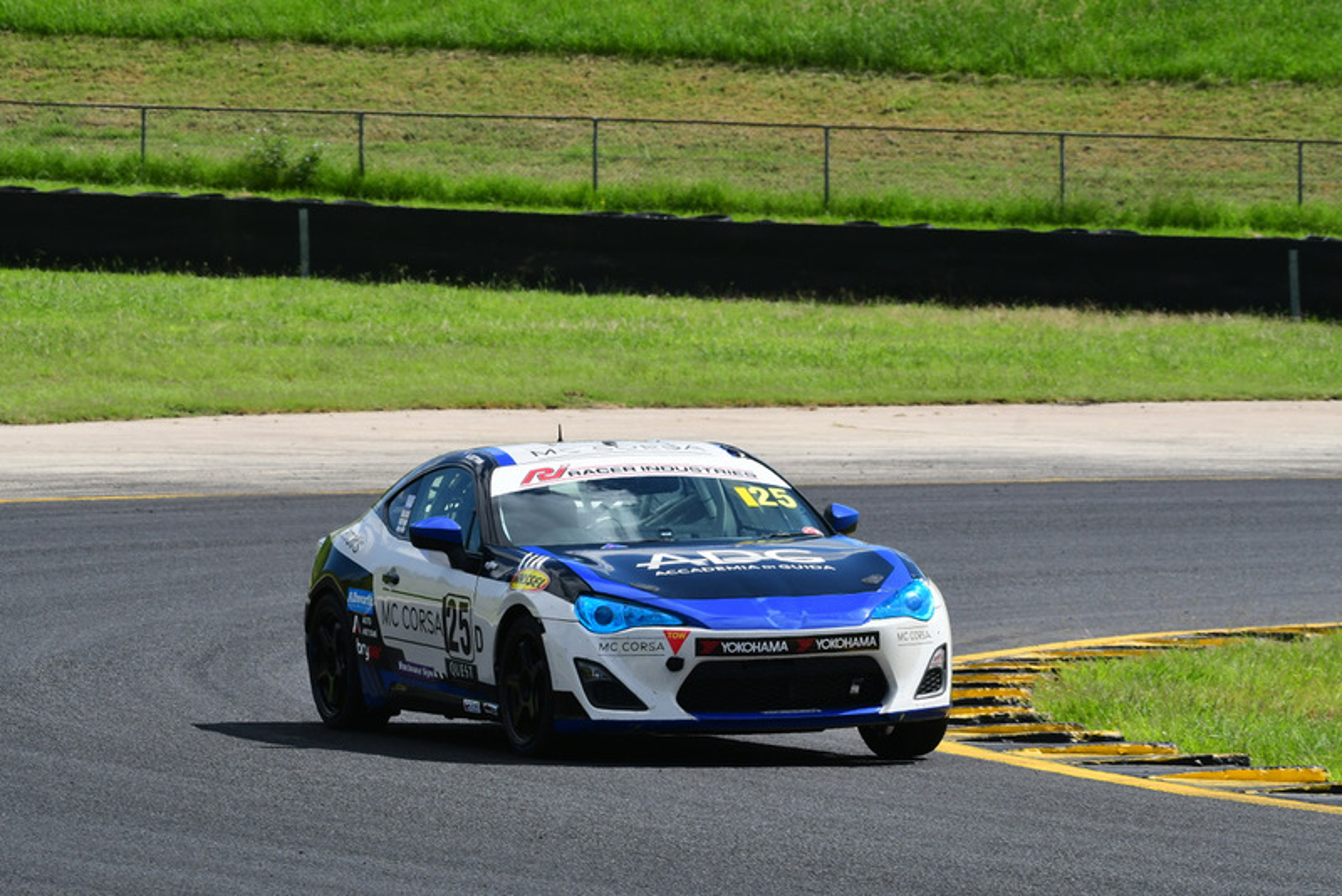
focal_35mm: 300
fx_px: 11187
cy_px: 448
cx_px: 671
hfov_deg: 6.9
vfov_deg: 4.6
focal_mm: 200
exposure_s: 1/640
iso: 400
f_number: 11
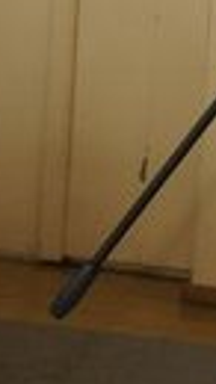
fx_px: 2243
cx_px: 772
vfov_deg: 9.7
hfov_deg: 5.1
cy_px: -56
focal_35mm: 220
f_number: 11
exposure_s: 1/160
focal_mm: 28
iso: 800
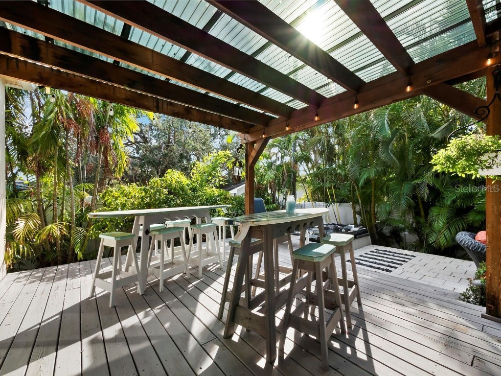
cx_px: 250
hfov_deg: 102.1
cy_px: 188
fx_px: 203
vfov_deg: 85.7
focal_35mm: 14
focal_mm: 7
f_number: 11
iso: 400
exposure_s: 1/100
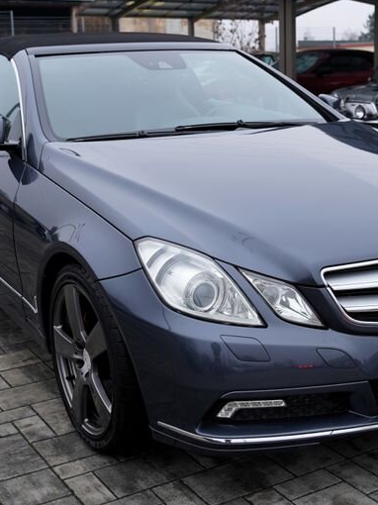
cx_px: 243
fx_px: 816
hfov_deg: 26.0
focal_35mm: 56
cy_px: 222
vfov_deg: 34.3
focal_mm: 29
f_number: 4
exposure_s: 1/60
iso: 100
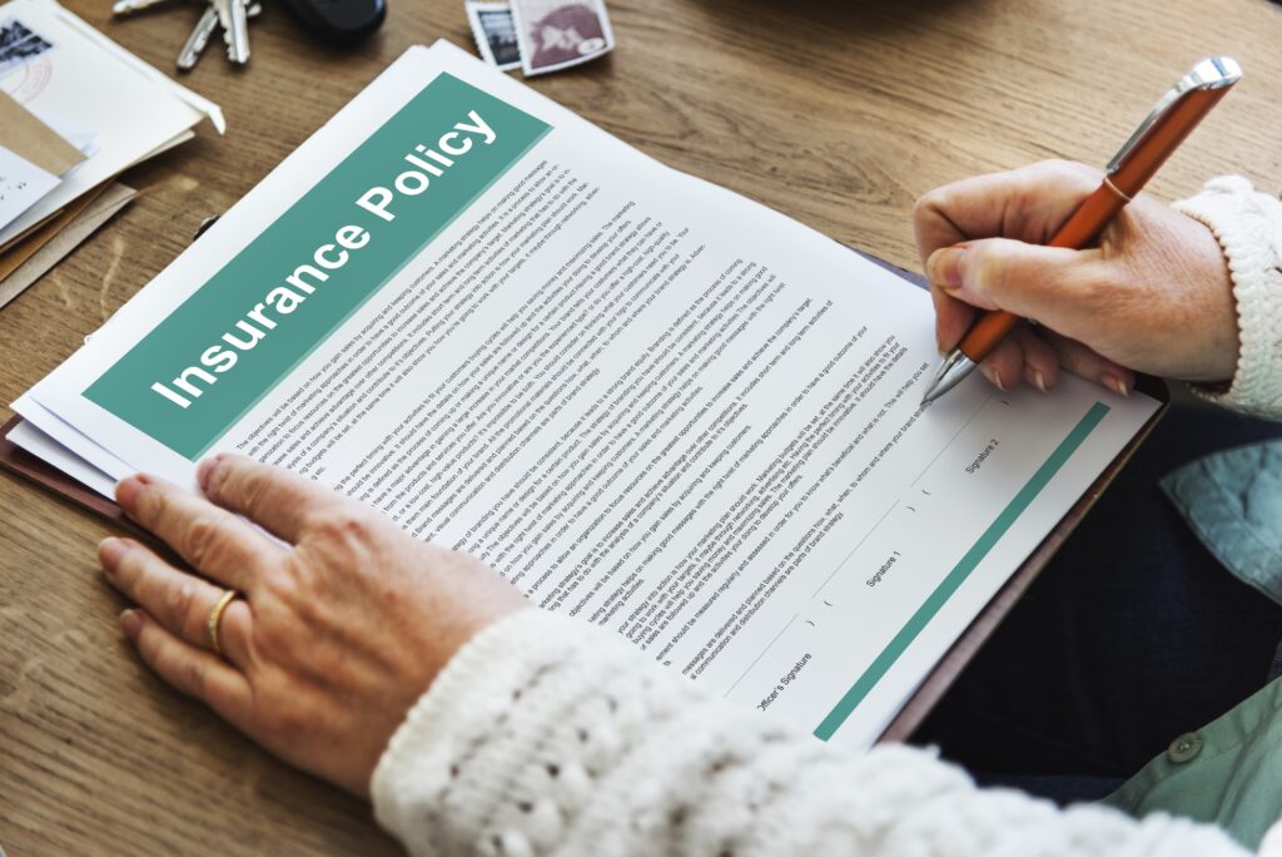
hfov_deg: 20.8
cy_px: 428
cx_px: 641
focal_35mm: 98
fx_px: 3492
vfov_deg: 14.0
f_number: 4
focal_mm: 98
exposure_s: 1/160
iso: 200
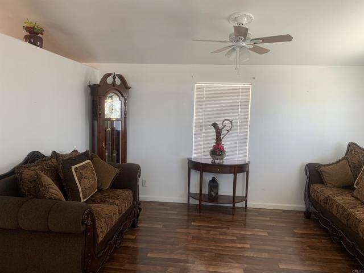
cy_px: 136
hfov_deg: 67.3
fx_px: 273
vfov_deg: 53.1
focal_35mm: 26
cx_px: 182
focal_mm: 4.25
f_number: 1.8
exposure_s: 1/60
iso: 100
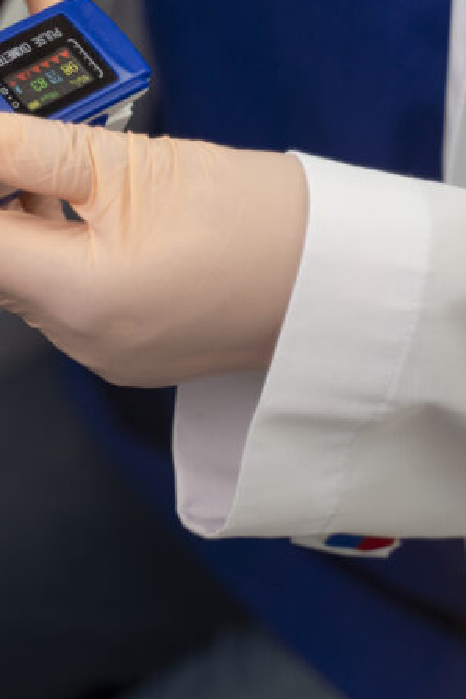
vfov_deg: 11.9
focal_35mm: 172
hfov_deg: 7.9
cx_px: -21
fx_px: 3339
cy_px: 92
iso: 640
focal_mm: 75
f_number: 2.8
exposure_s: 1/320
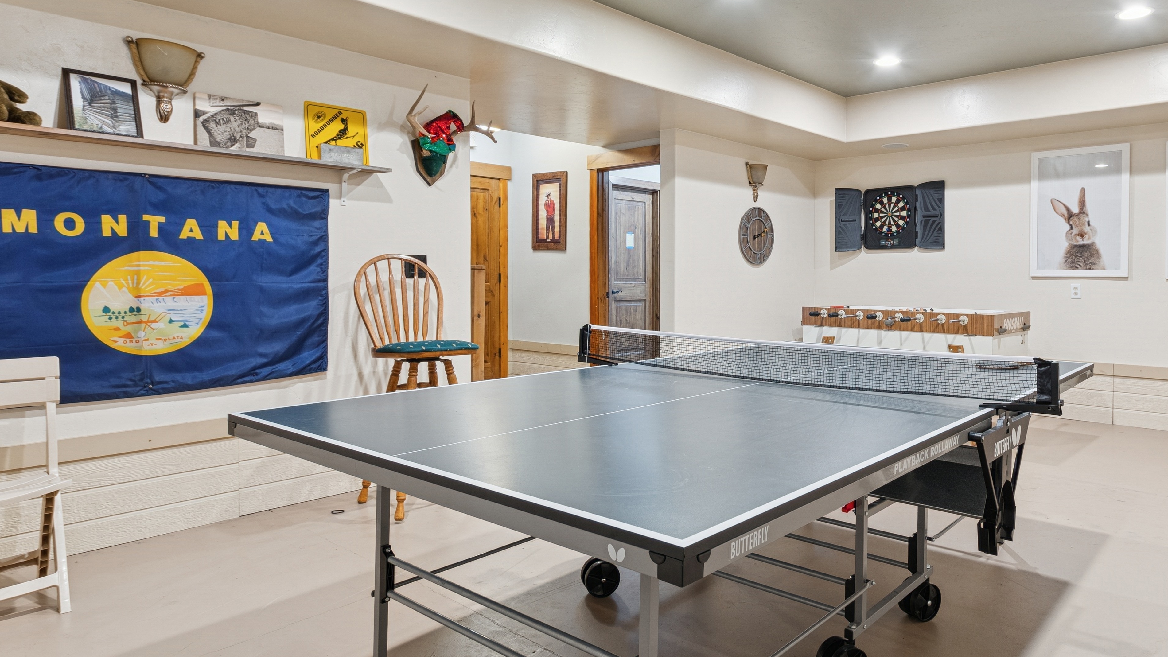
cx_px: 702
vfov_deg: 49.2
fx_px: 712
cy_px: 262
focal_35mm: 23
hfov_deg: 77.8
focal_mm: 10
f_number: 6.3
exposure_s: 1/1.25
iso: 100
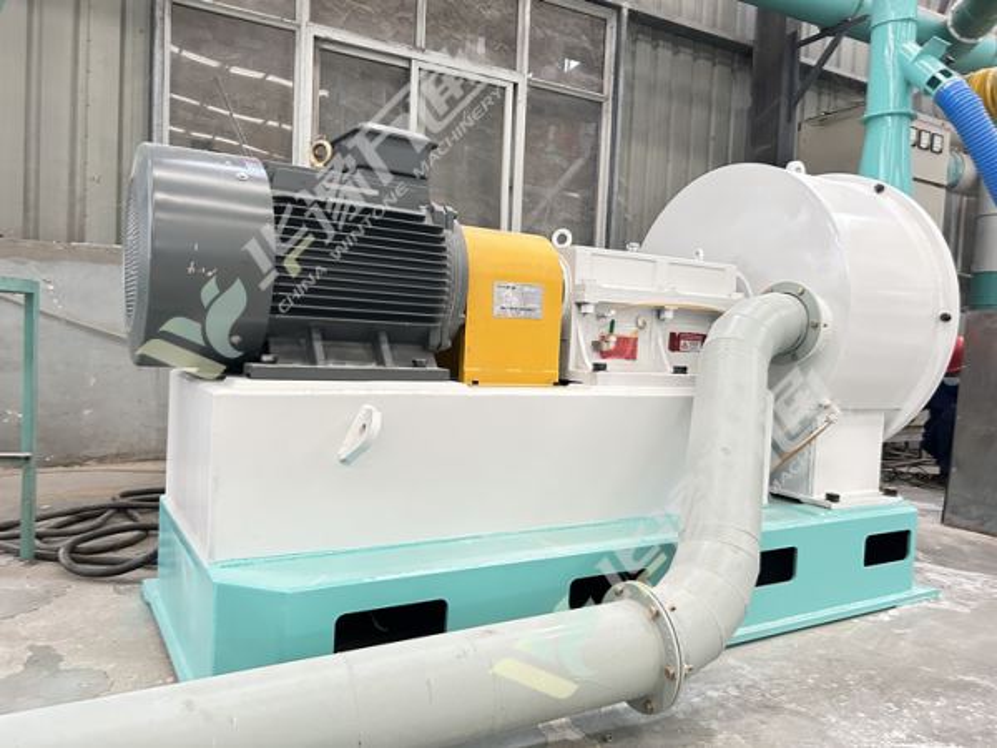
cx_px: 498
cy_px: 374
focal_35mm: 26
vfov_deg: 53.1
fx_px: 749
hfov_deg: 67.3
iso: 500
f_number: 1.5
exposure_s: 1/60
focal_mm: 5.7
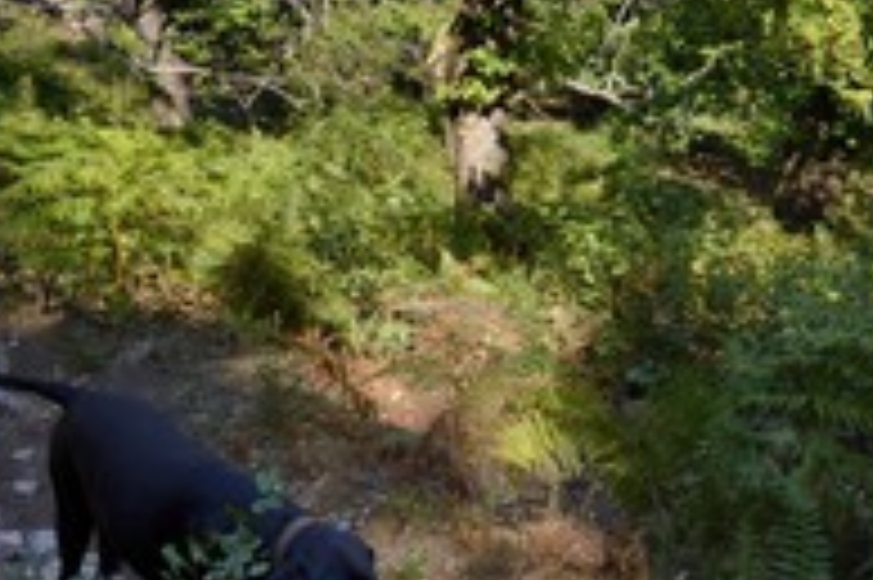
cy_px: 130
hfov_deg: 38.1
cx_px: 518
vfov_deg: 25.6
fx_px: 1260
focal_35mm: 52
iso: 400
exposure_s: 1/160
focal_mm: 24
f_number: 11
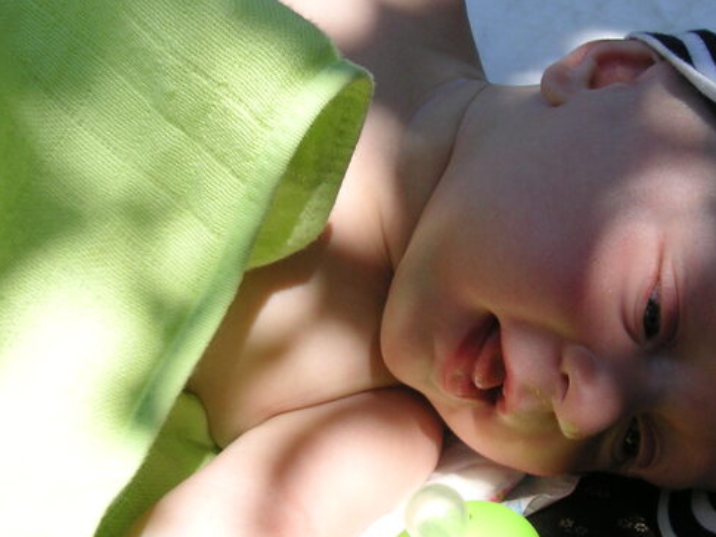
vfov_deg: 24.0
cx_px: 422
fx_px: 1262
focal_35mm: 61
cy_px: 263
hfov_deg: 31.6
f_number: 2.8
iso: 50
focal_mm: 6.1
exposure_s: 1/1000
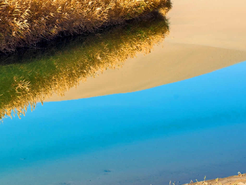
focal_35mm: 89
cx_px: -7
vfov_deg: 16.1
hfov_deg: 21.2
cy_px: -22
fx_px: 632
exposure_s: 1/350
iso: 200
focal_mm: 35
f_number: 8
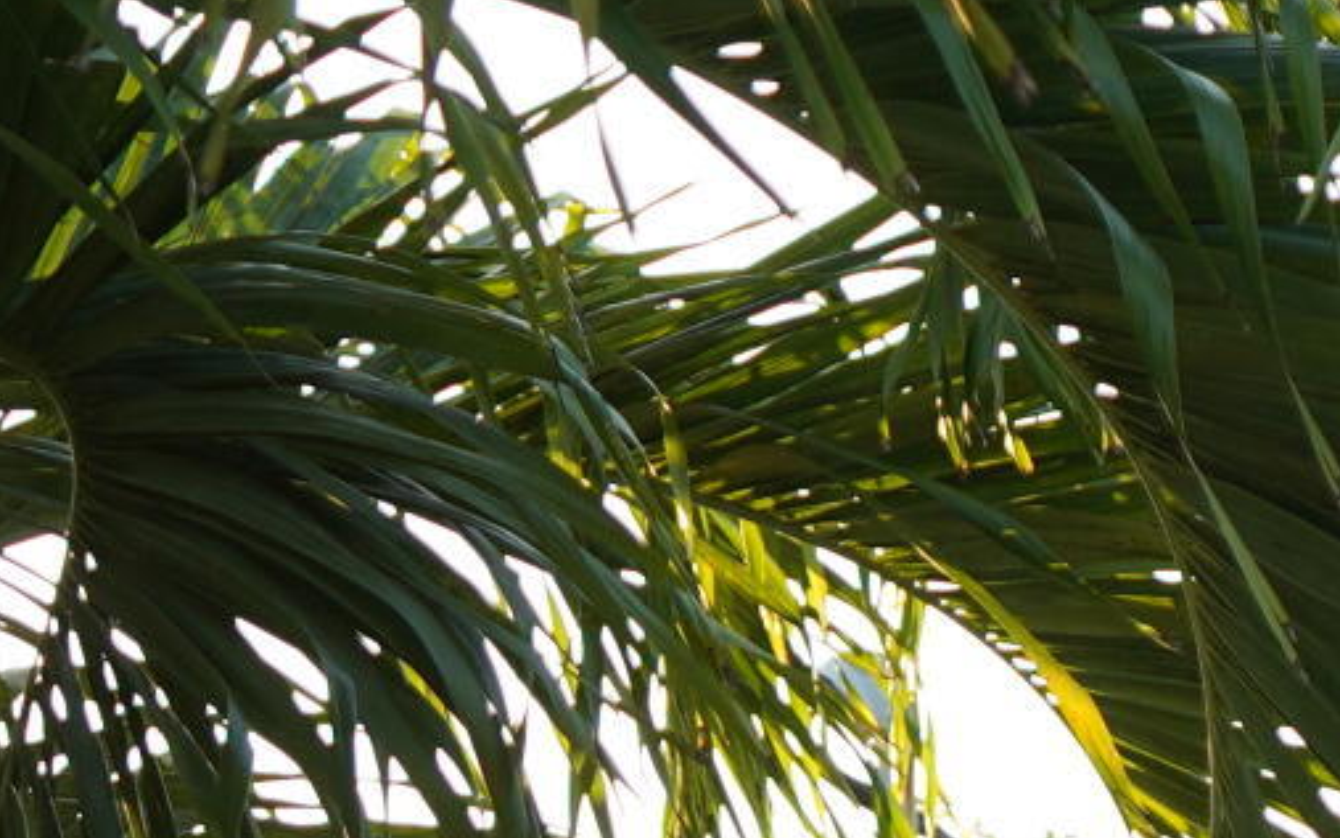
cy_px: 2086
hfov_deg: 9.6
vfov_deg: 6.1
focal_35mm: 205
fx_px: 7487
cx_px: 2516
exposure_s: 1/160
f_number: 4
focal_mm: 34
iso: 160
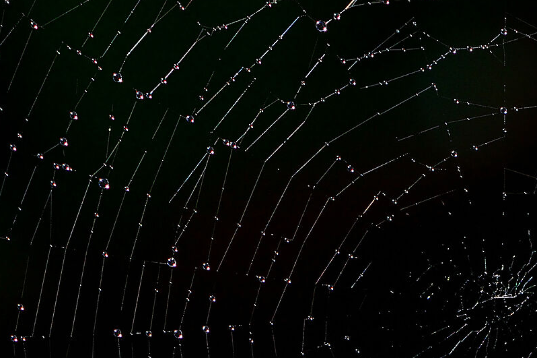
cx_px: 416
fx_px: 5717
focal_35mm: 384
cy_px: 426
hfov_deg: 5.4
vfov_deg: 3.6
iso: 200
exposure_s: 1/400
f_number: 8
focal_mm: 85
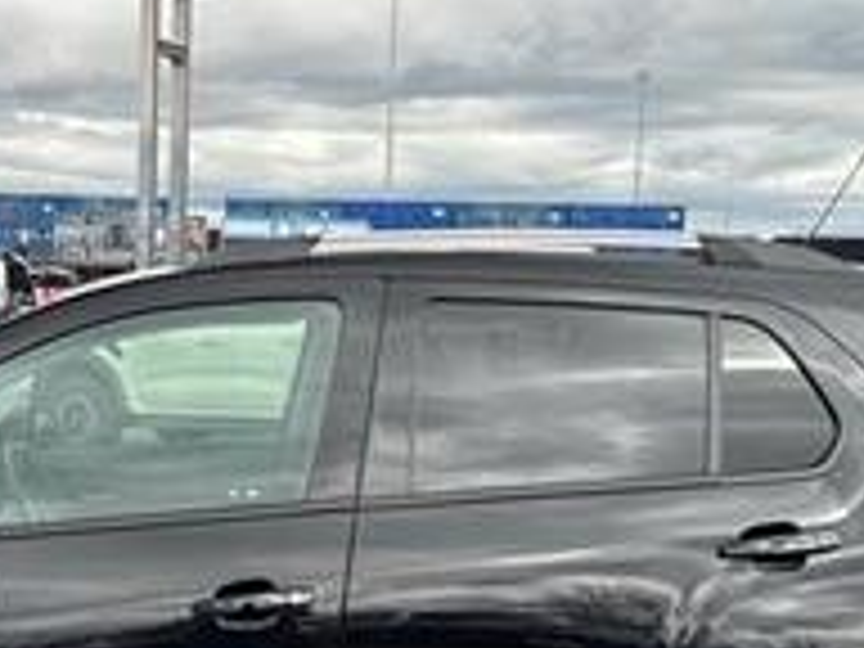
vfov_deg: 23.1
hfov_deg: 30.2
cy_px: 486
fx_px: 1572
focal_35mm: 63
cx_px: 212
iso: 100
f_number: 1.78
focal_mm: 6.76
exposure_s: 1/735
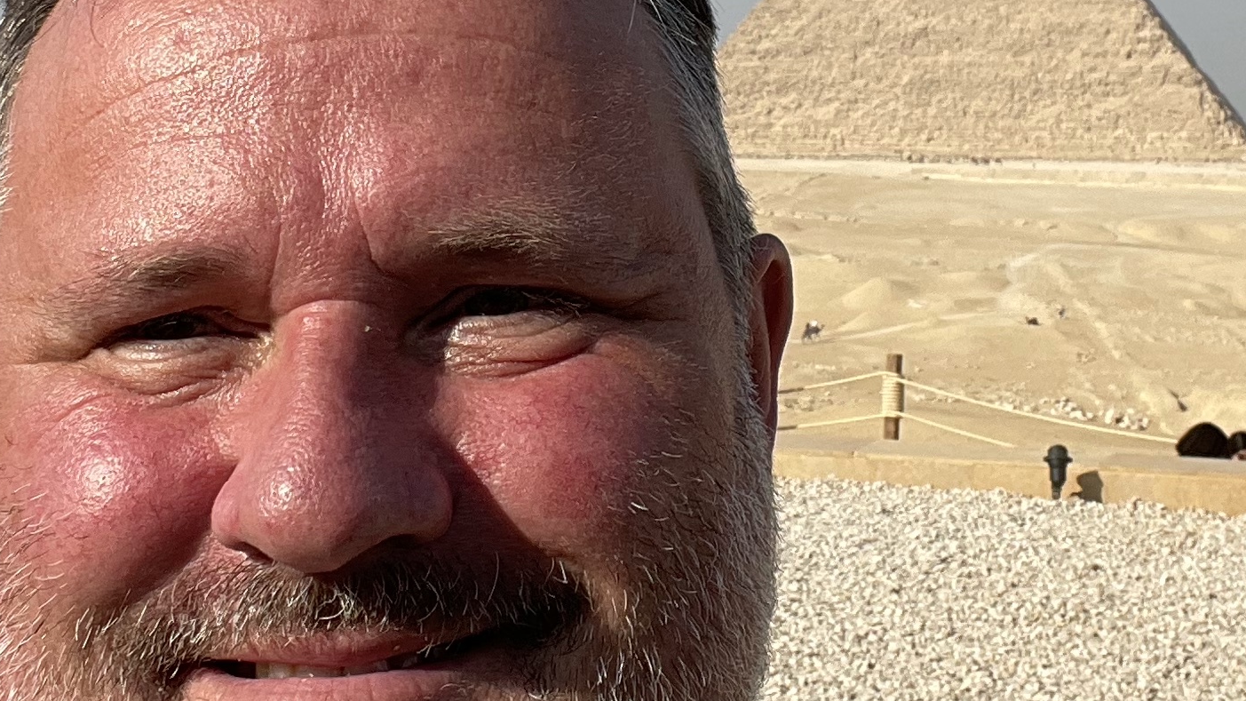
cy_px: 34
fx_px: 2379
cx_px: 656
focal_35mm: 72
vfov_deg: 16.5
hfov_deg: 29.3
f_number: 2.2
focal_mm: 2.71
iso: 25
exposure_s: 1/1101
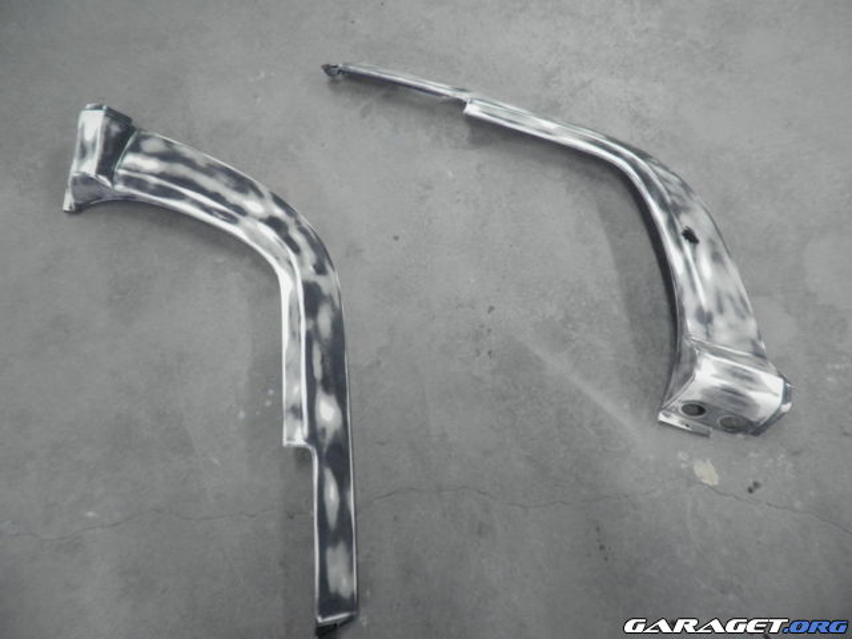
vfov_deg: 53.1
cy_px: 320
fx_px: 640
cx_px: 426
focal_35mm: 26
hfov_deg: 67.3
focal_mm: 4.65
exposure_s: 1/25
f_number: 2.6
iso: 160
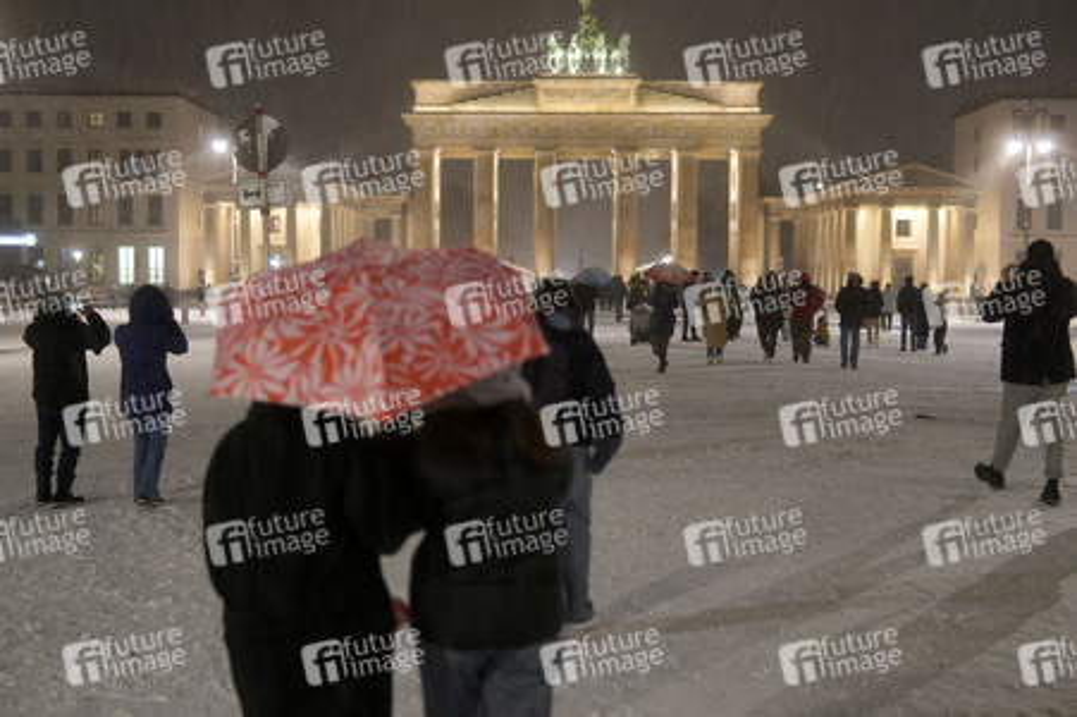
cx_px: 538
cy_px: 358
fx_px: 1345
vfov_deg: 29.8
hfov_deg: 43.6
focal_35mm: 45
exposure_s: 1/50
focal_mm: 30
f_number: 1.4
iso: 640
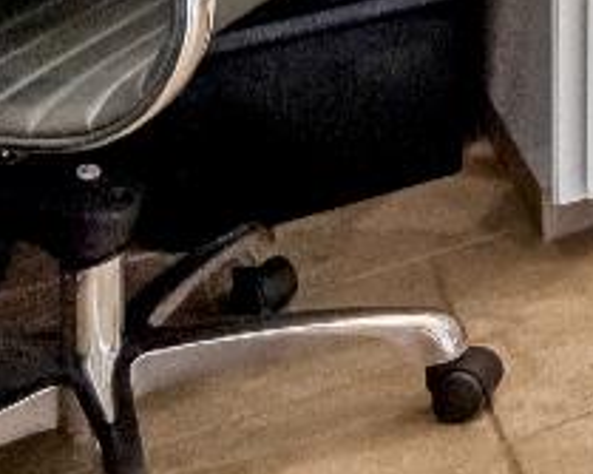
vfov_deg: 11.5
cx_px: 1396
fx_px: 1772
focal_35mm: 101
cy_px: -779
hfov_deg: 13.9
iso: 400
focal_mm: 10
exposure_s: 1/20
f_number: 8
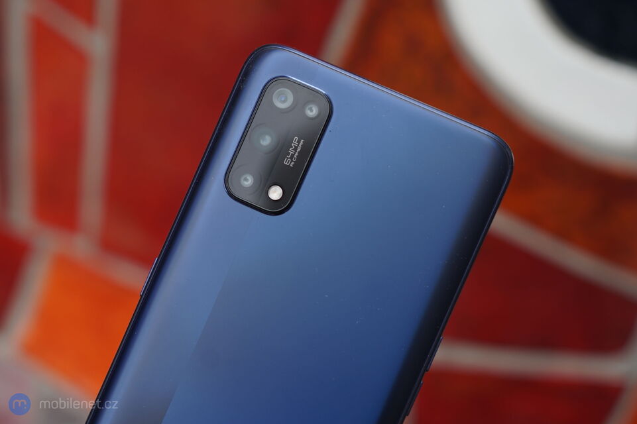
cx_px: 318
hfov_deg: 42.8
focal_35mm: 46
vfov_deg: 29.2
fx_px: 814
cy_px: 212
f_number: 4
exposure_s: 1/200
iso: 160
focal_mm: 46
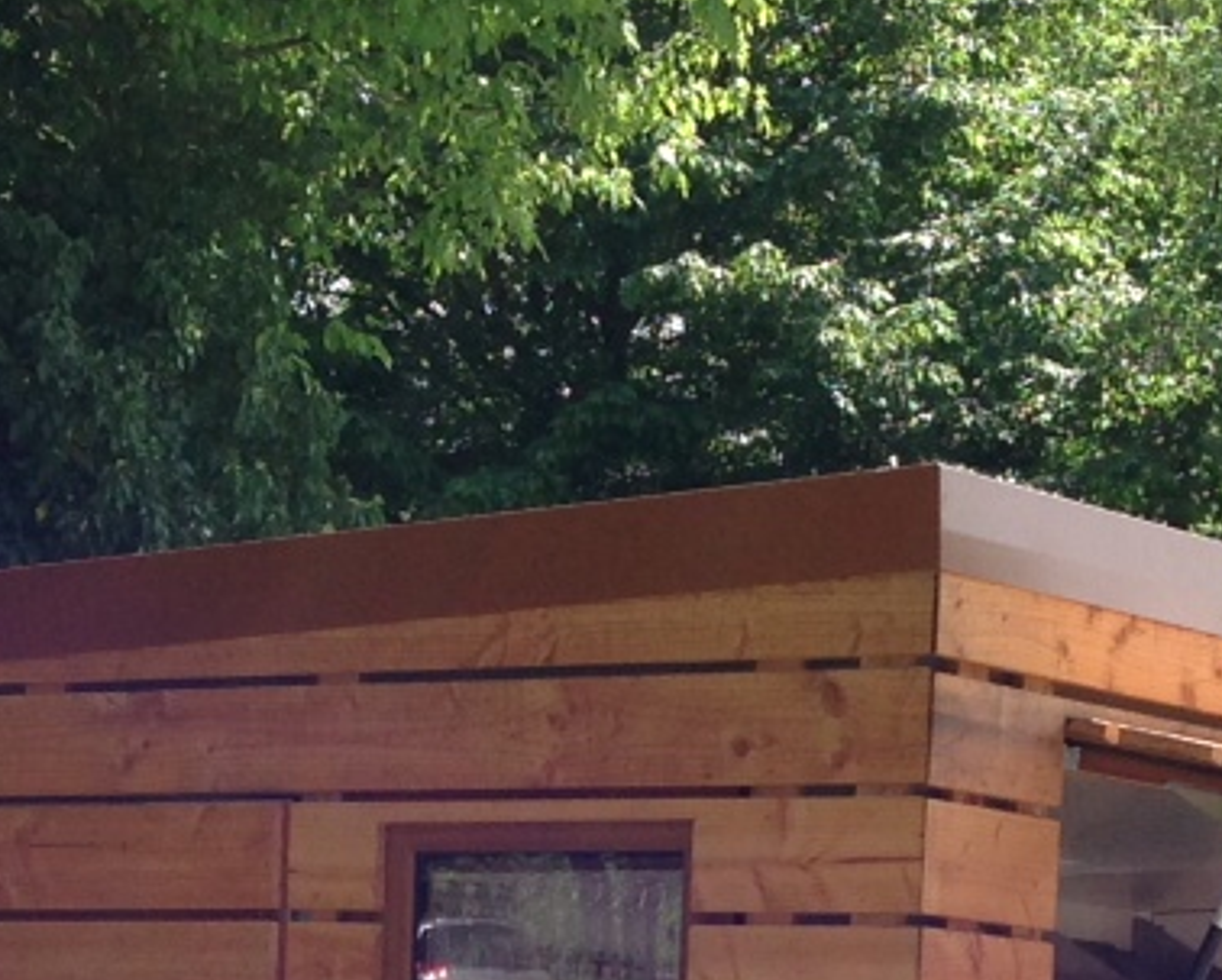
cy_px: 1320
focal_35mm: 139
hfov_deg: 13.8
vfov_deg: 10.8
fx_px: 5031
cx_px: 960
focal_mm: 4.13
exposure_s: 1/645
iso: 50
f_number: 2.4
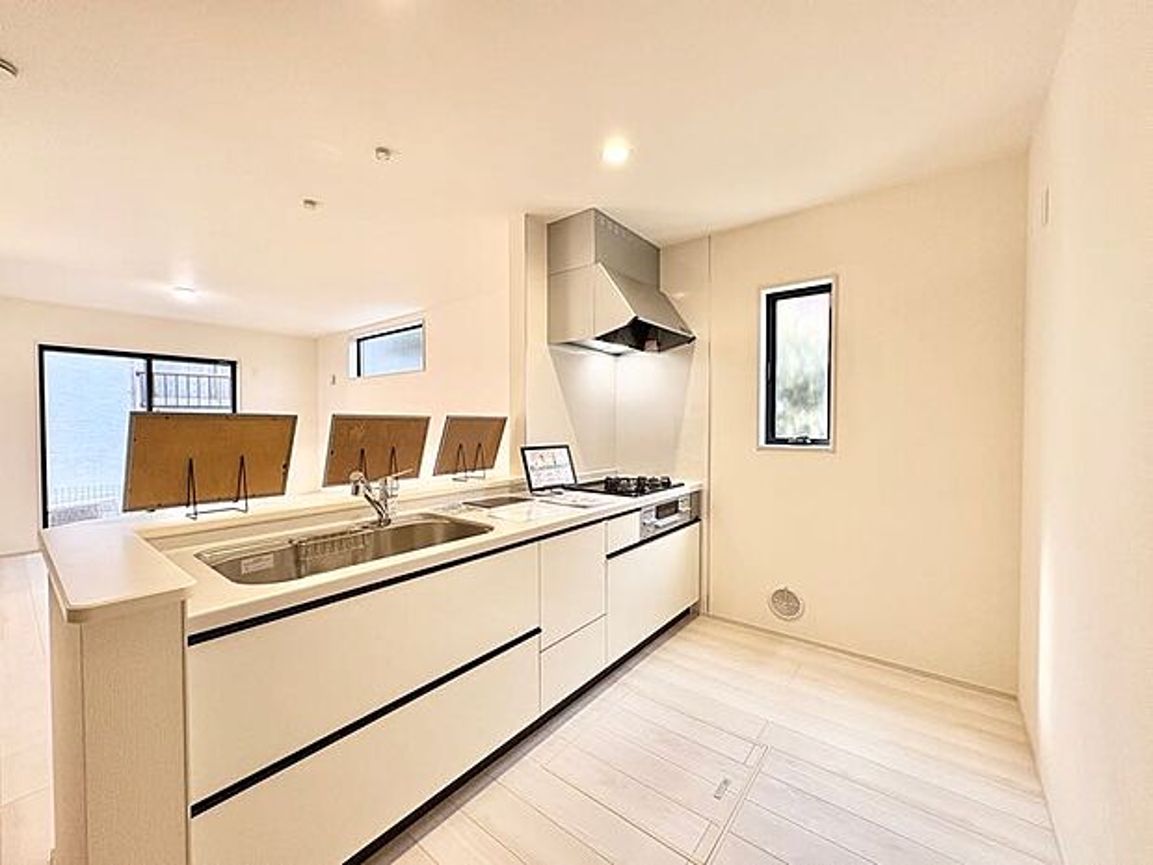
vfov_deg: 85.7
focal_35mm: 14
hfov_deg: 102.1
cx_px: 576
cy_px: 432
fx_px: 466
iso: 160
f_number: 2.2
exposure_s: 1/99
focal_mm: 2.22
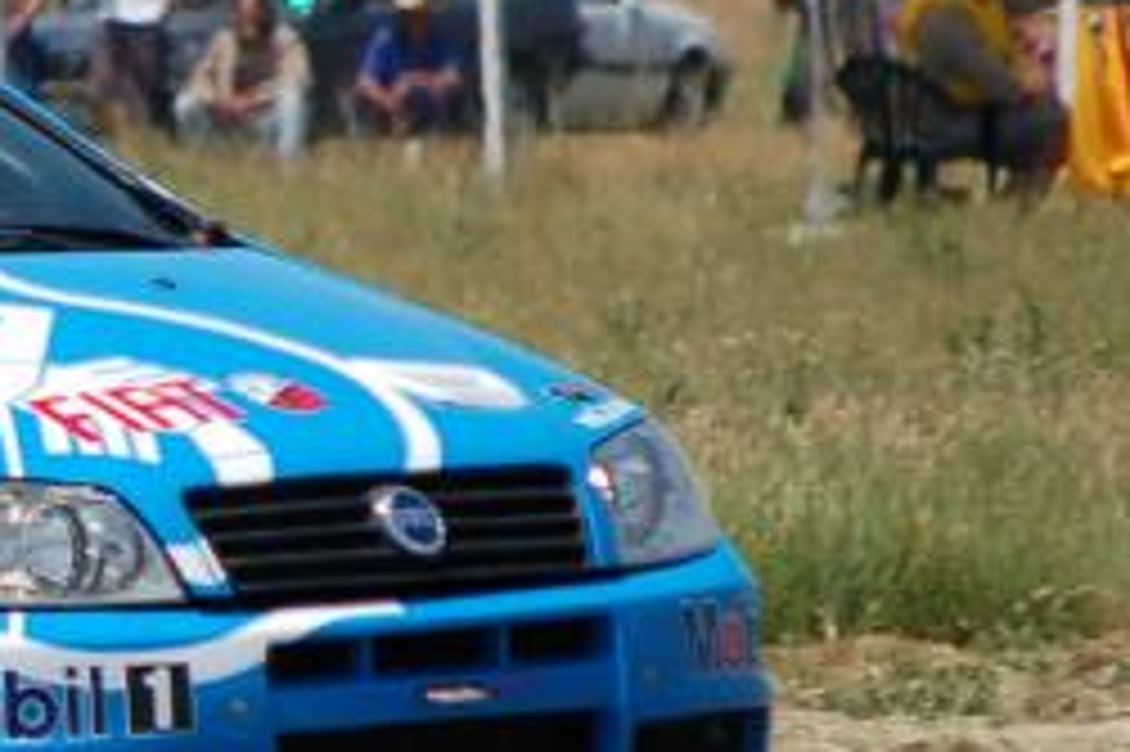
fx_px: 38362
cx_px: -221
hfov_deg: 1.7
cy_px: 322
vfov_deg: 1.1
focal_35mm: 1223
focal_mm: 200
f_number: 5.6
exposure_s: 1/1250
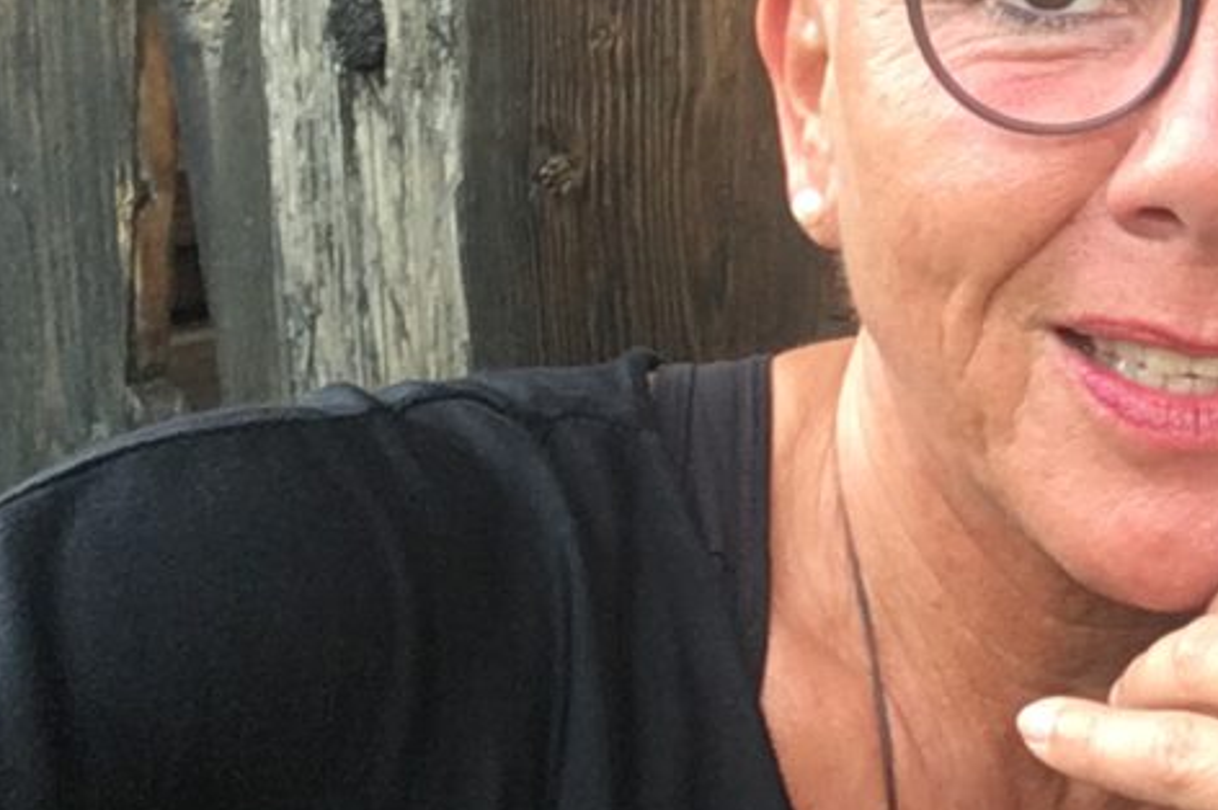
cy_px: 263
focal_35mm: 70
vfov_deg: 19.4
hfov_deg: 27.2
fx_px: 2367
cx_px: 1231
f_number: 2.4
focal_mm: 2.15
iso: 64
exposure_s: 1/100
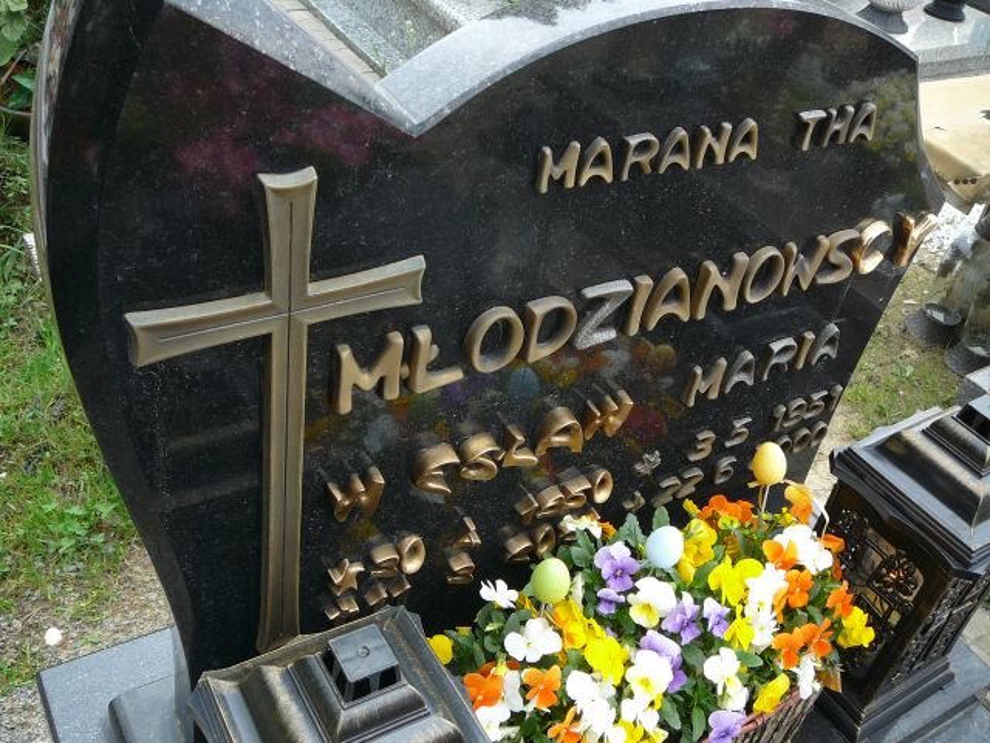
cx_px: 495
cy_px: 372
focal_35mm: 35
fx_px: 1001
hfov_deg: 52.6
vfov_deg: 40.7
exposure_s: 1/125
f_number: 2.8
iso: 80
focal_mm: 5.2
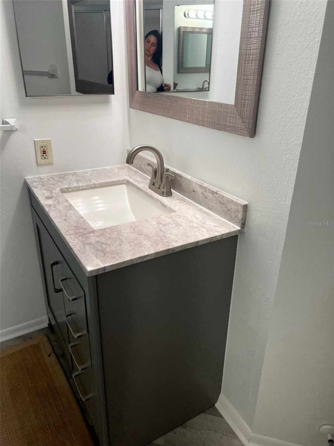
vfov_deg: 67.3
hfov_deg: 53.1
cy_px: 223
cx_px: 167
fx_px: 334
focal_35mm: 26
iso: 80
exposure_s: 1/120
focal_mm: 5.7
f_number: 1.5
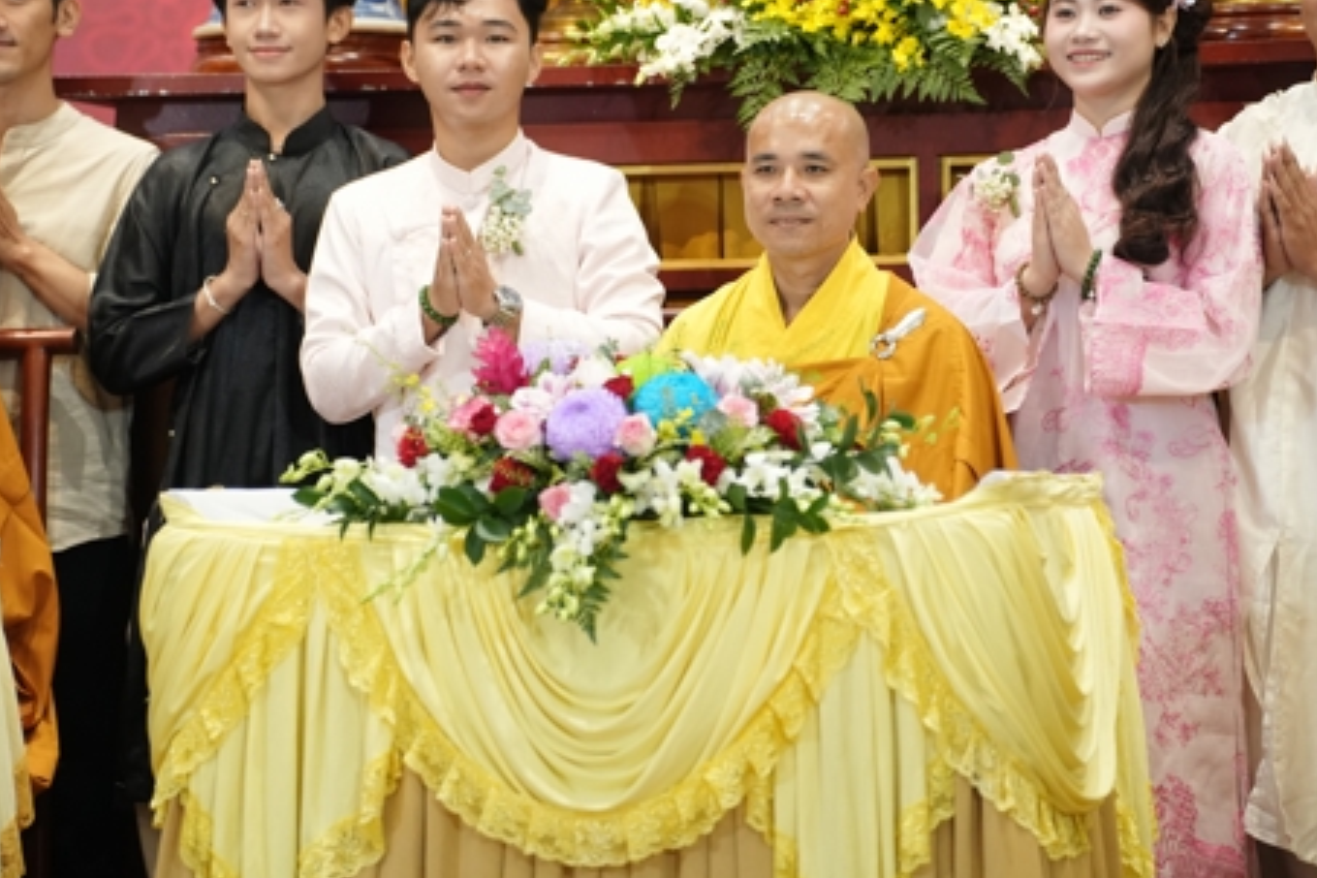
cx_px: 596
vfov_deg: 6.7
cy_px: 295
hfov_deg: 10.0
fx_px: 7499
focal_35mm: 205
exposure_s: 1/320
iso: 3200
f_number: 2.8
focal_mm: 143
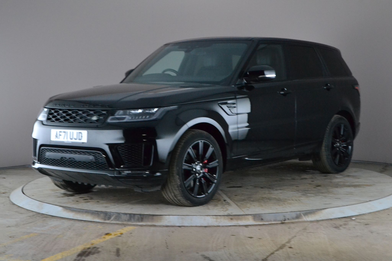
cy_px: 130
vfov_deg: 20.6
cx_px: 196
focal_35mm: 66
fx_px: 719
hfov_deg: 30.5
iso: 3200
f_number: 11
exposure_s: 1/50
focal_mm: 44
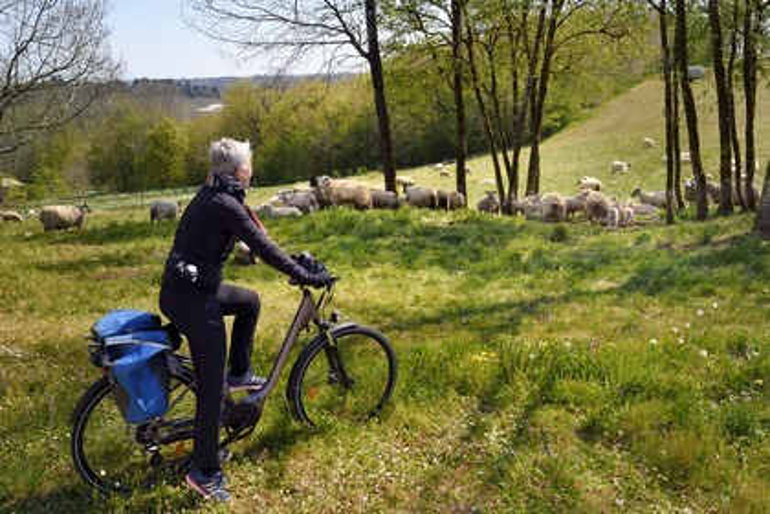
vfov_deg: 41.1
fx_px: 684
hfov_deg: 58.7
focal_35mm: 32
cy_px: 257
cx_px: 385
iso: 200
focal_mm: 32
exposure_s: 1/200
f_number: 10
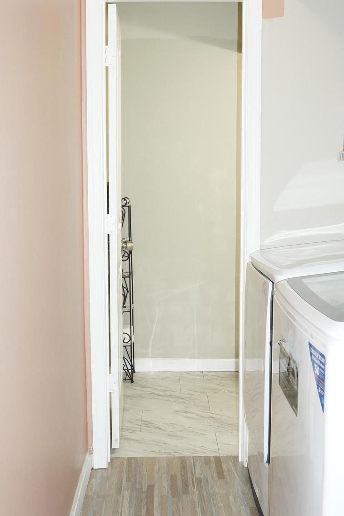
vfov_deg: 42.2
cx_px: 178
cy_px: 251
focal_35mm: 47
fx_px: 669
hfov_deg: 28.8
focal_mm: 23
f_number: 8
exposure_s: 1/60
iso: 2000
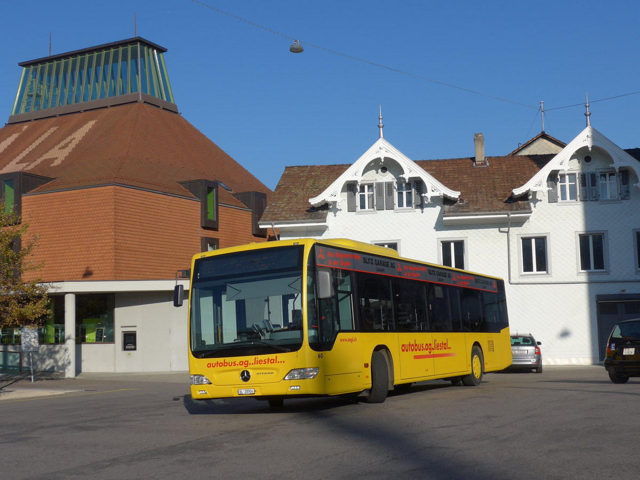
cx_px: 320
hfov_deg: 41.2
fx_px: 850
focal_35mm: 46
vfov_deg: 31.5
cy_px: 240
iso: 80
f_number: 3.5
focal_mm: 9.5
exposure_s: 1/1600
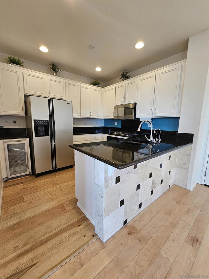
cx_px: 104
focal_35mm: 13
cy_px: 140
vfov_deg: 106.2
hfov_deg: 89.9
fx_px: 105
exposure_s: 1/60
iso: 125
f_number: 2.2
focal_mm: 2.2
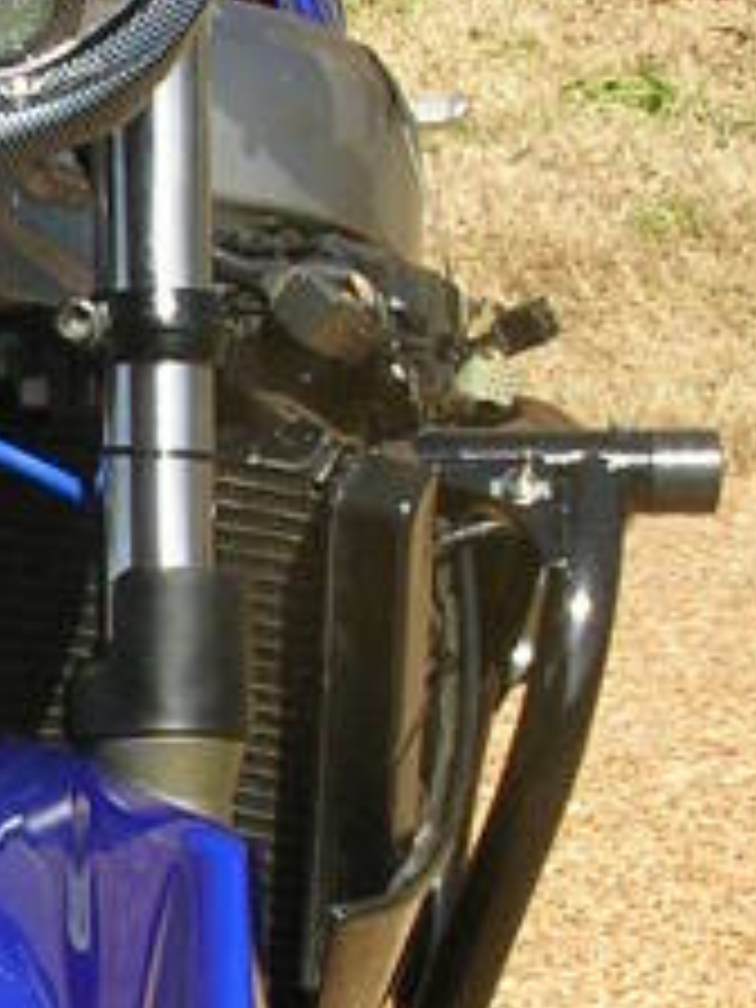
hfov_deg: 7.5
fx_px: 5737
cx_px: -230
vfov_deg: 10.0
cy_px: 873
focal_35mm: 197
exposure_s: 1/233
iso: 50
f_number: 5.9
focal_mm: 6.6
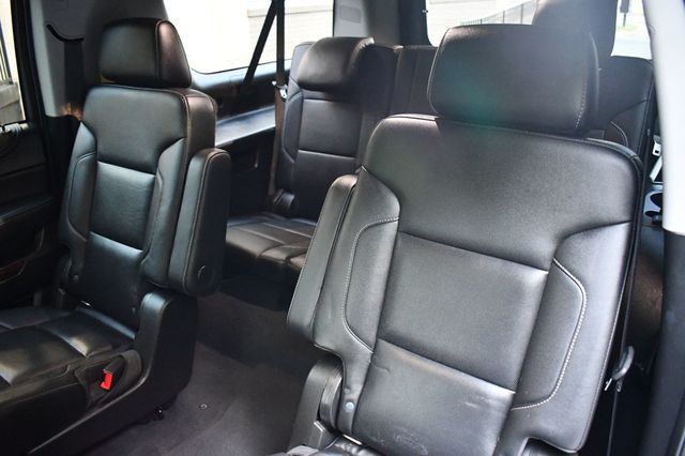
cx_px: 342
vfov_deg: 47.9
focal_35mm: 27
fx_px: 513
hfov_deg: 67.4
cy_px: 228
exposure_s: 1/60
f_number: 3.5
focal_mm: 18
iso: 8000
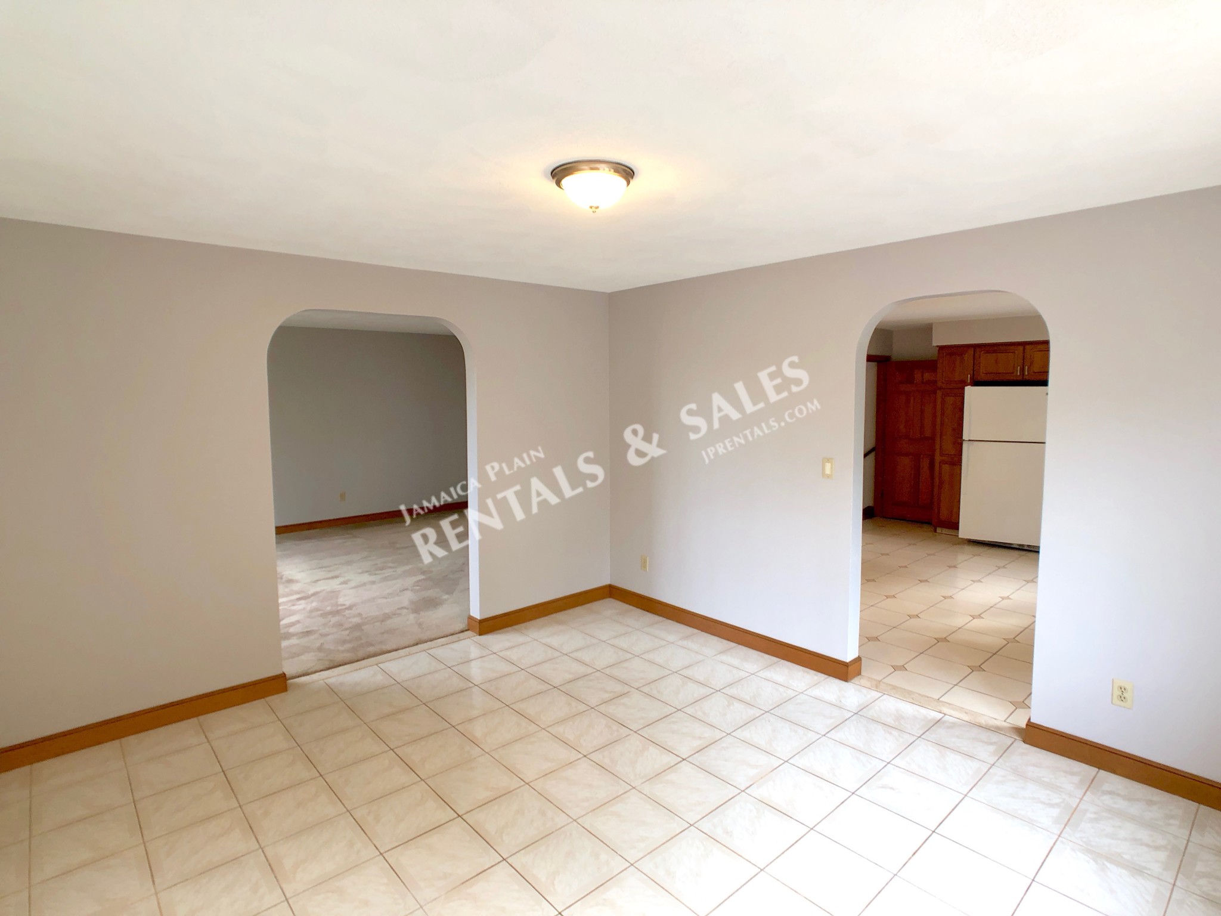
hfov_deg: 63.4
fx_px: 988
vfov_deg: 49.7
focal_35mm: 28
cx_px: 610
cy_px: 458
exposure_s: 1/30
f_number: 1.8
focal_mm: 3.99
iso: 32
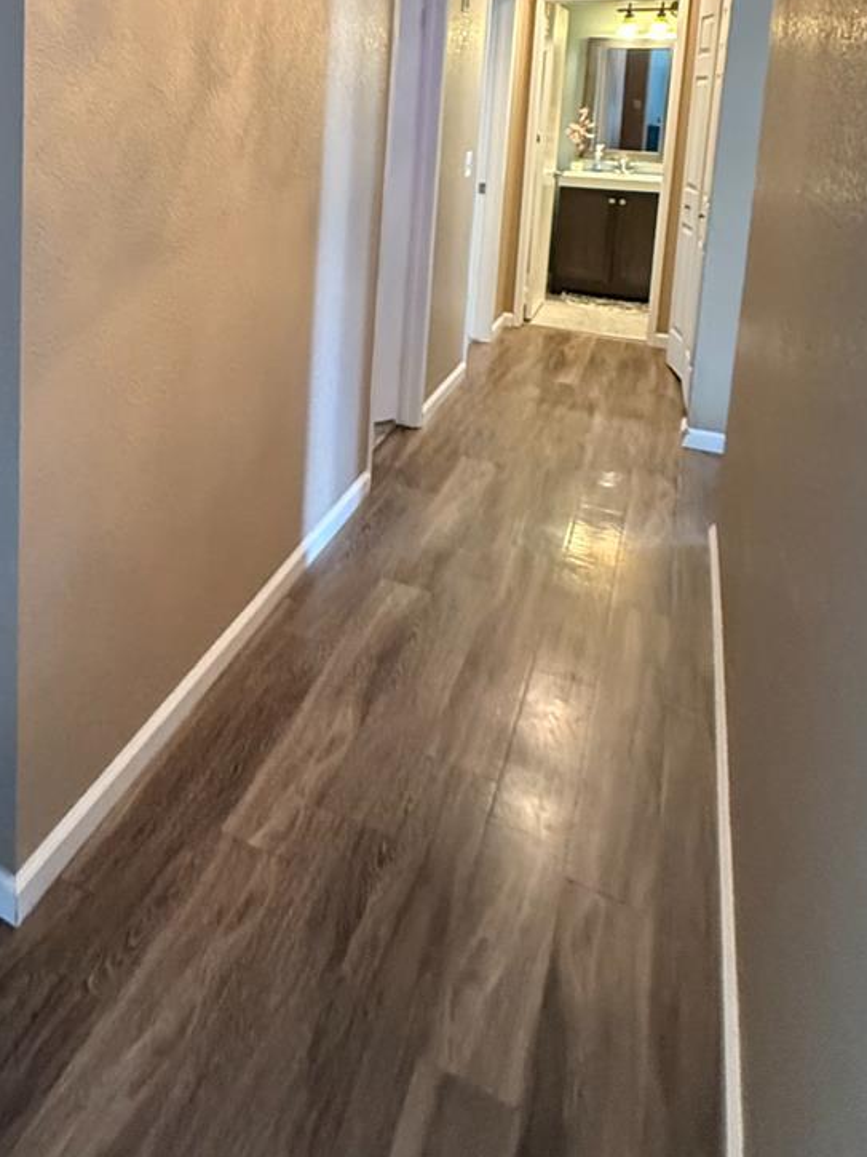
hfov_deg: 43.5
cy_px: 213
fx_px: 968
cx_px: 68
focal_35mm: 29
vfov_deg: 56.6
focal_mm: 2.22
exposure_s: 1/60
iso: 800
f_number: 2.2
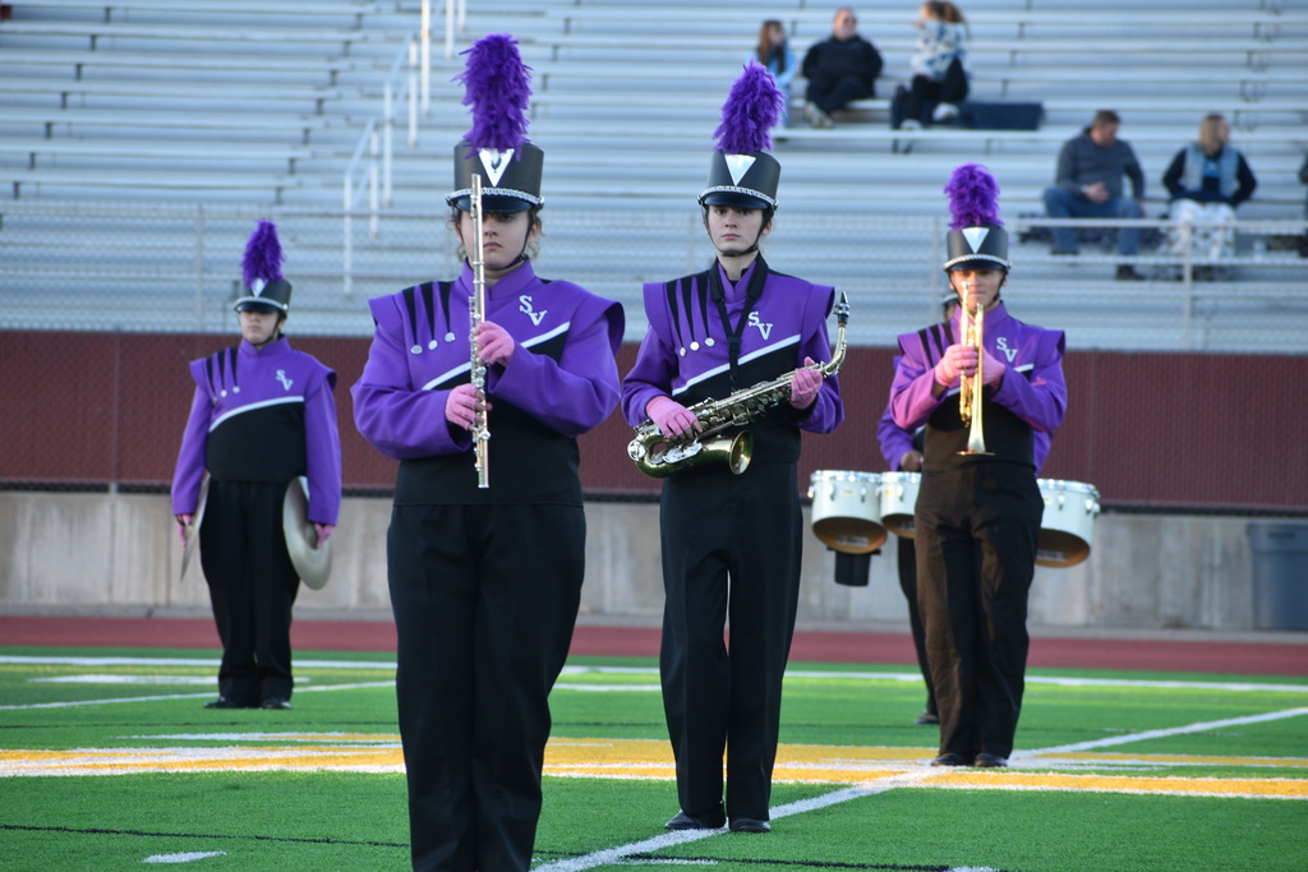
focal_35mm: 270
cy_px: 436
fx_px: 9811
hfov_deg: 7.6
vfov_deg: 5.1
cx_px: 654
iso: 400
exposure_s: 1/125
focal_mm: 180
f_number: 6.3
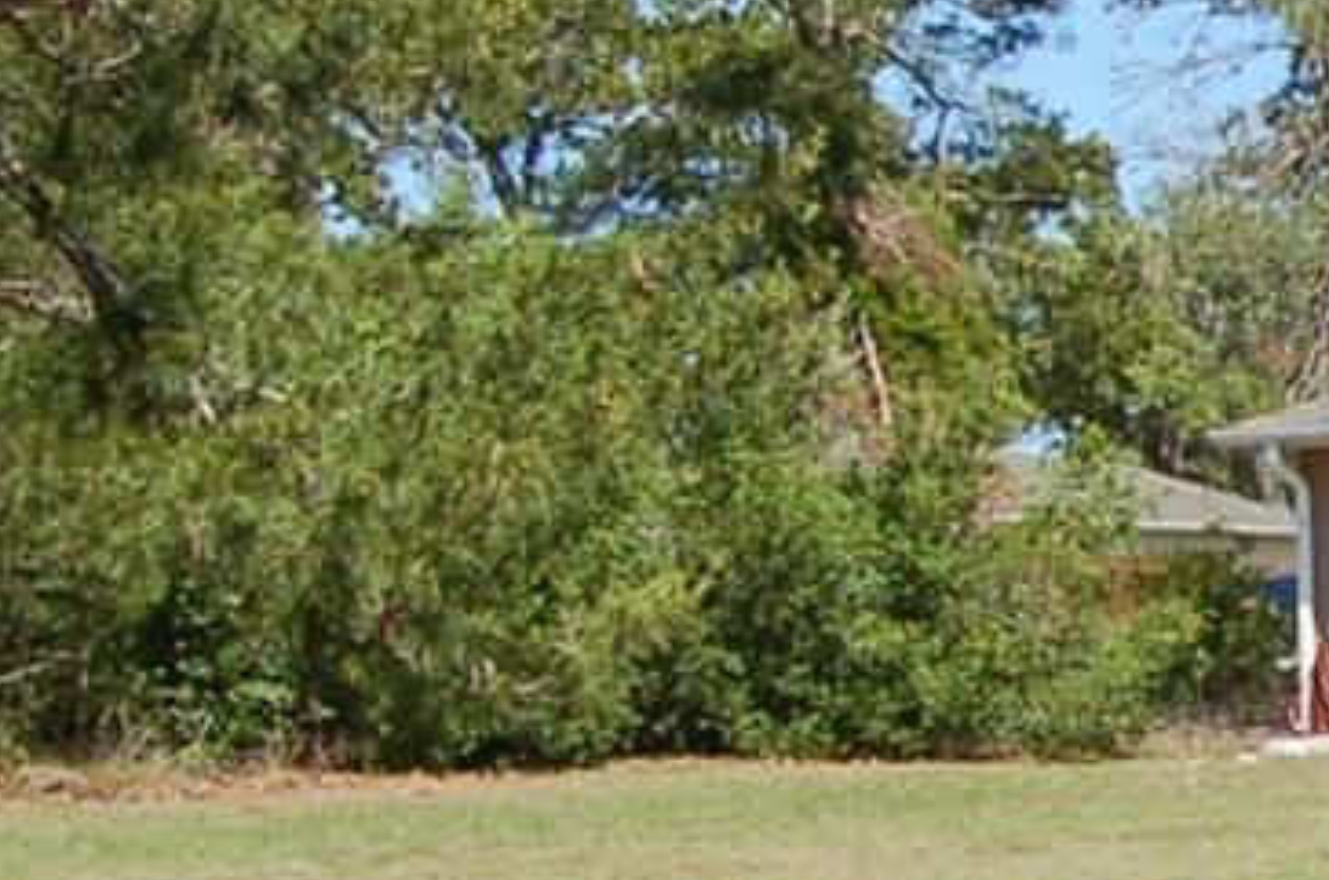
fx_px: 4862
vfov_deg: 10.3
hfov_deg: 13.9
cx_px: 2366
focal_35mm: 132
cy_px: 767
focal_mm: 20
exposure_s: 1/320
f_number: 9
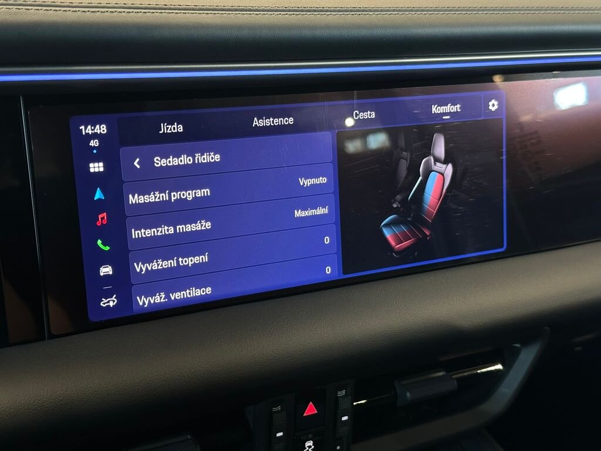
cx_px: 300
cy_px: 226
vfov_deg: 30.3
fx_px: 833
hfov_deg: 39.7
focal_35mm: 48
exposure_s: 1/33
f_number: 1.78
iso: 250
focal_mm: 6.86
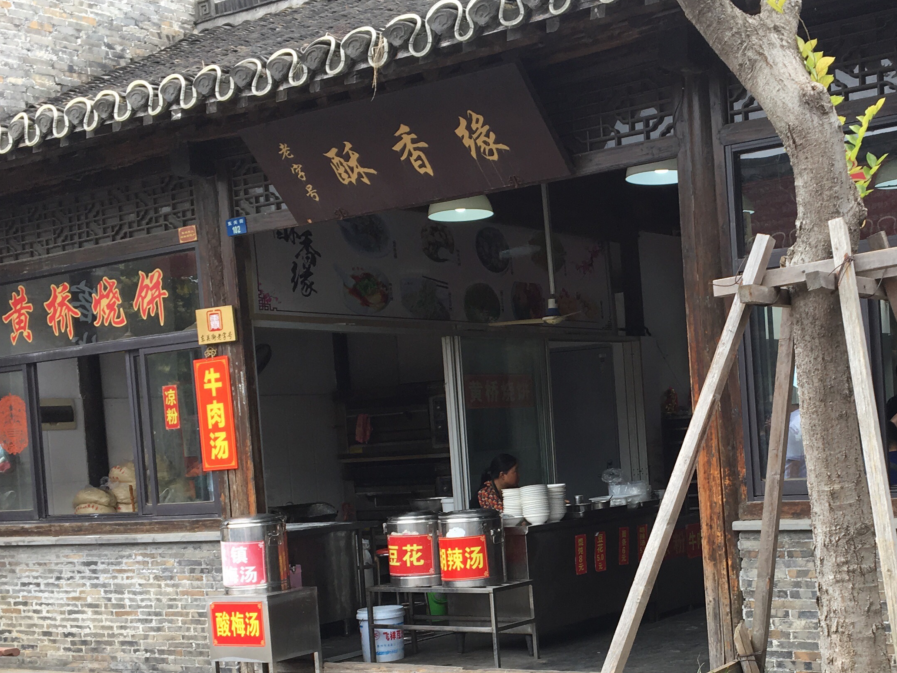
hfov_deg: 35.1
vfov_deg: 26.8
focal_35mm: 54
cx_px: 624
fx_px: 1399
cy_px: 475
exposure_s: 1/235
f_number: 2.2
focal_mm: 4.15
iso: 25
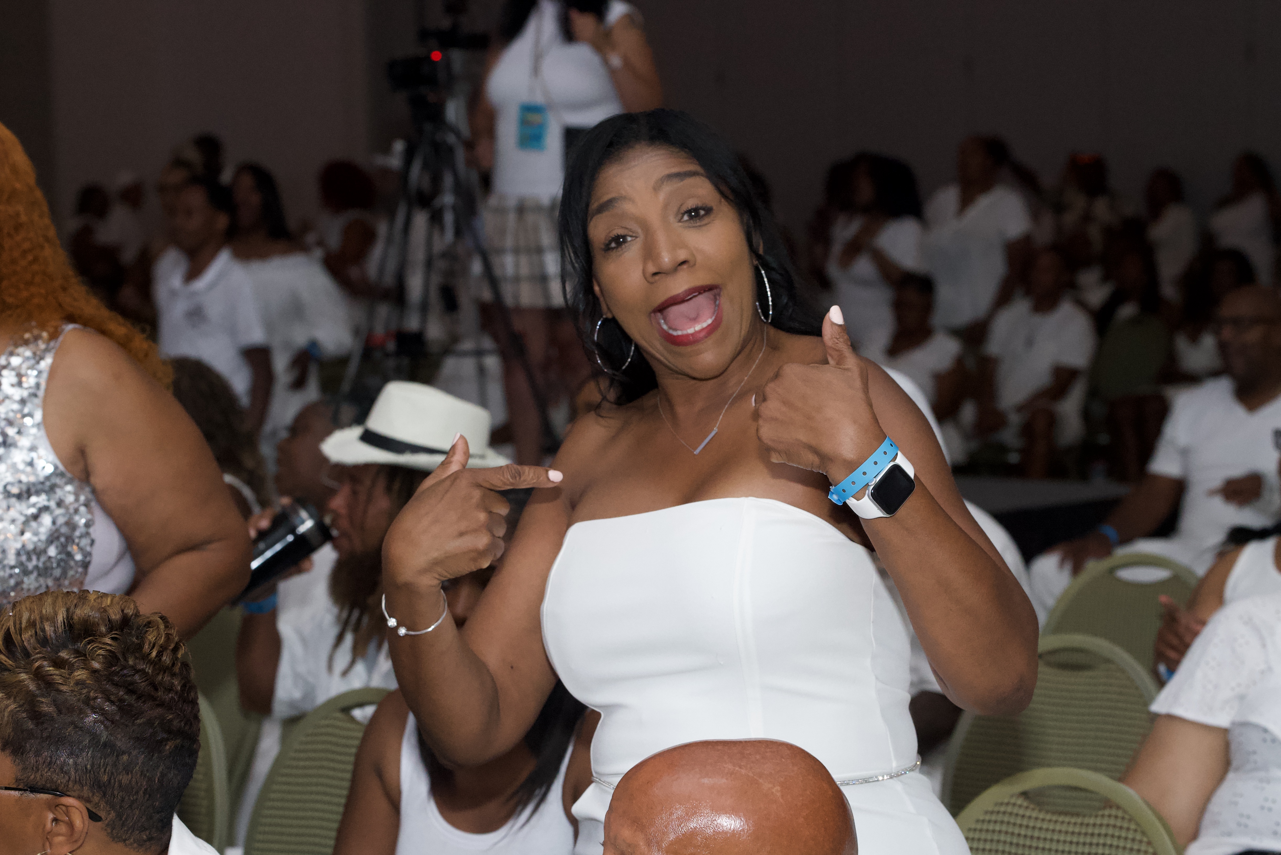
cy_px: 428
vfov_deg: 15.2
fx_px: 3203
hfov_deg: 22.6
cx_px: 640
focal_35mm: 90
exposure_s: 1/200
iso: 4000
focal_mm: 60
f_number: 5
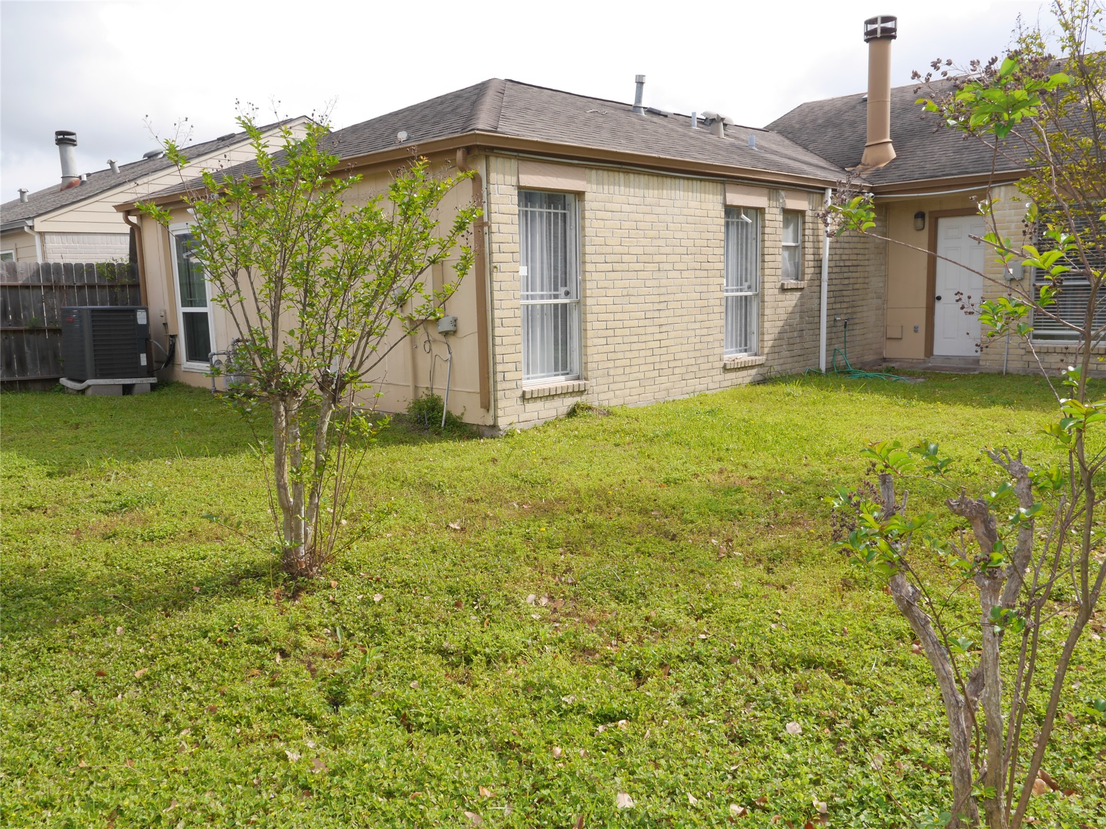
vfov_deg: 53.1
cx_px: 553
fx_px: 831
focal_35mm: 26
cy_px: 414
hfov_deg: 67.3
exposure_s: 1/160
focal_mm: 13
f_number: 10
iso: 200
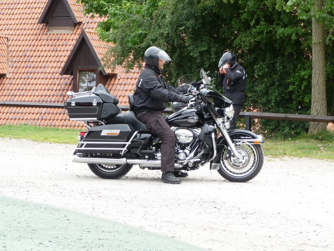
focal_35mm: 114
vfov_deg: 13.0
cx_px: 167
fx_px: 1100
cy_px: 126
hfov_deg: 17.3
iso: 100
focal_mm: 17.5
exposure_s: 1/125
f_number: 4.7
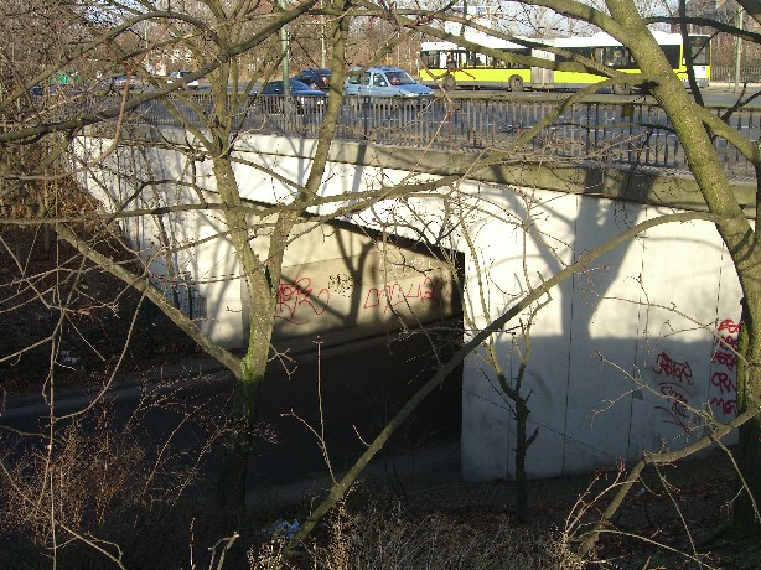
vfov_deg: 37.7
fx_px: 835
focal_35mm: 38
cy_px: 285
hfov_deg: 49.0
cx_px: 380
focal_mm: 7.9
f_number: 4
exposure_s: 1/250
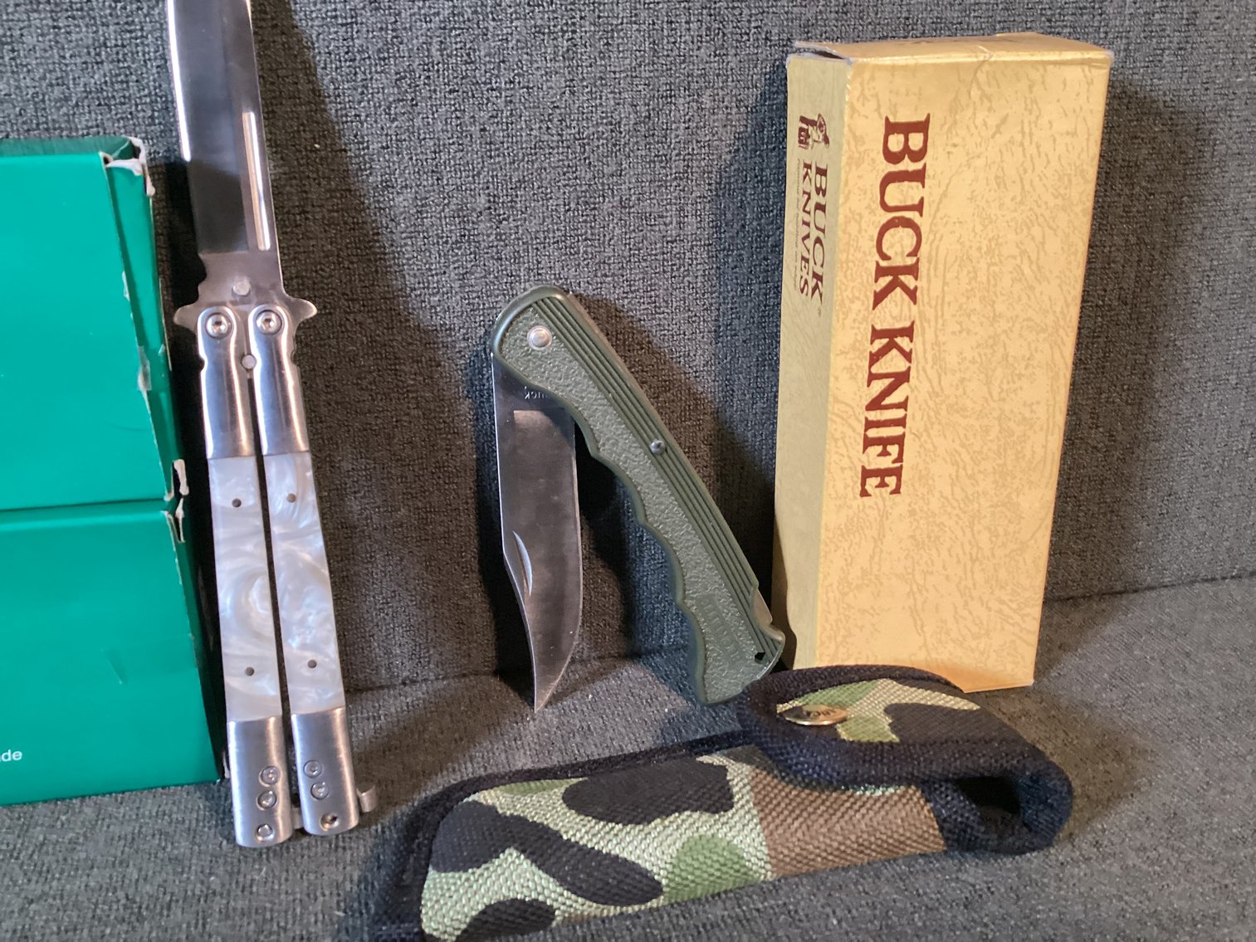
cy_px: 471
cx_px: 628
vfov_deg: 45.4
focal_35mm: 31
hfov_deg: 58.3
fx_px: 1125
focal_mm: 3.3
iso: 320
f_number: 2.4
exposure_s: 1/60
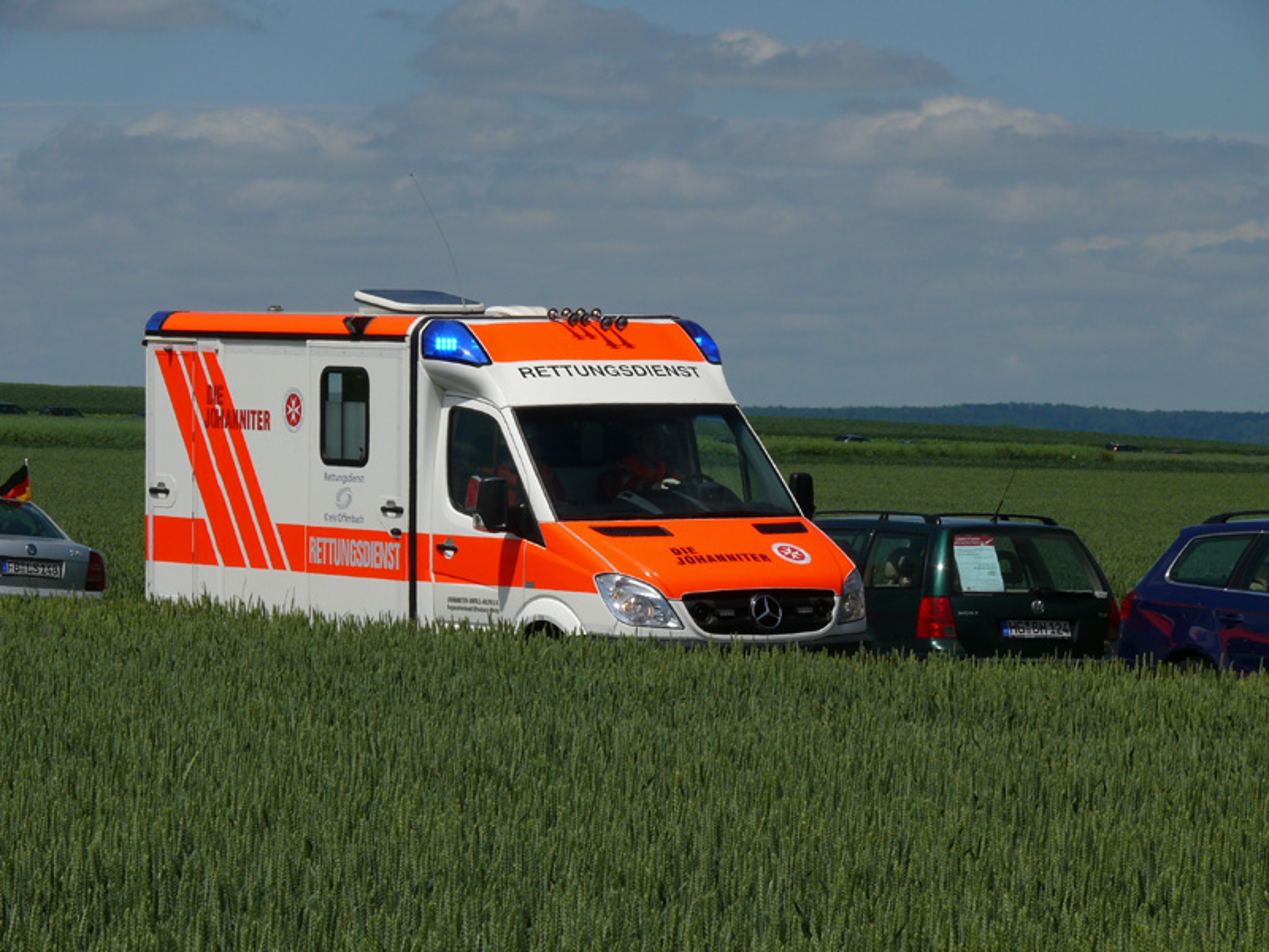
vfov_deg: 7.4
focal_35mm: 201
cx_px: 634
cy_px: 476
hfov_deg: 9.8
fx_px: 7369
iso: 100
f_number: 8
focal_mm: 42.4
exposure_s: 1/800
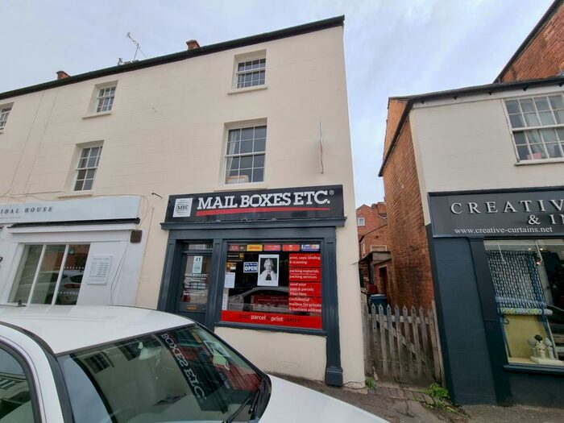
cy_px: 212
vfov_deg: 89.9
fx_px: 212
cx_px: 282
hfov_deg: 106.2
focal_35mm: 13
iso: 50
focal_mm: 2.2
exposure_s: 1/1612
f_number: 2.2
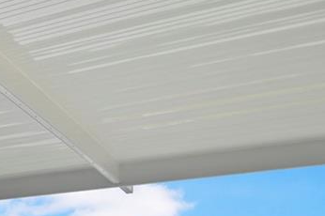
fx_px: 667
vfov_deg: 16.5
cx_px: -294
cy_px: 339
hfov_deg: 19.1
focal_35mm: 74
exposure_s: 1/200
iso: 100
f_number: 2.8
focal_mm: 11
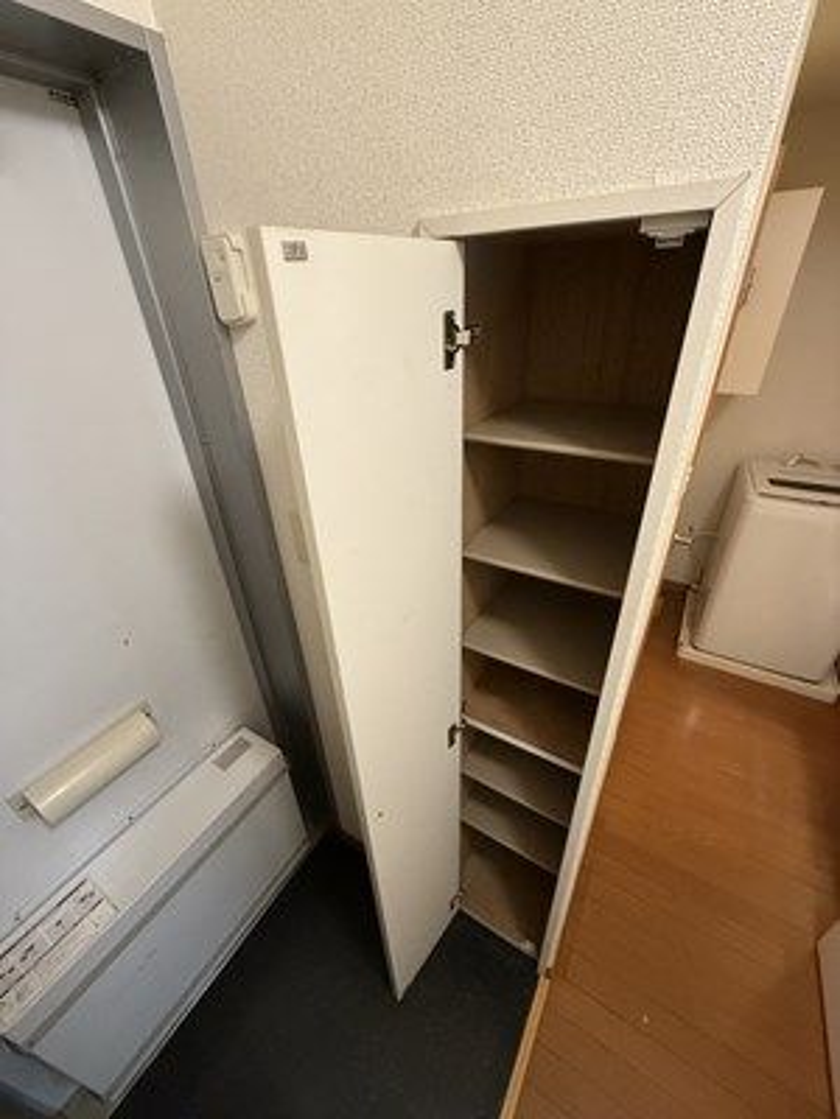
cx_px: 420
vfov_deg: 102.1
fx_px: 453
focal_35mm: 14
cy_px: 560
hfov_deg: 85.7
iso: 400
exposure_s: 1/50
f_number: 2.2
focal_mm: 2.22
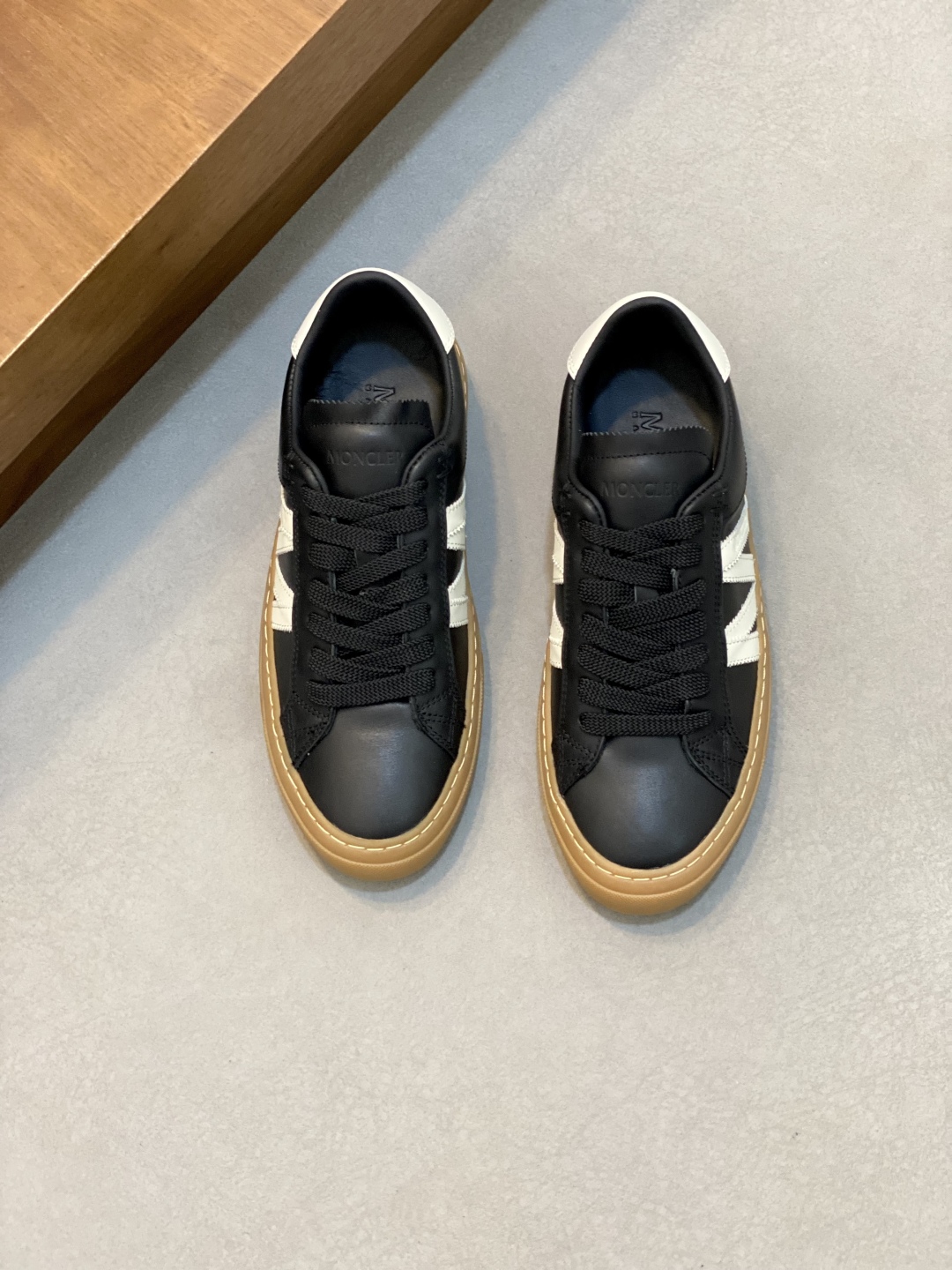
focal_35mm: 52
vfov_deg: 36.8
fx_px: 1907
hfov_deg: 28.0
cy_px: 635
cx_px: 476
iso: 200
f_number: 2
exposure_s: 1/100
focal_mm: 6
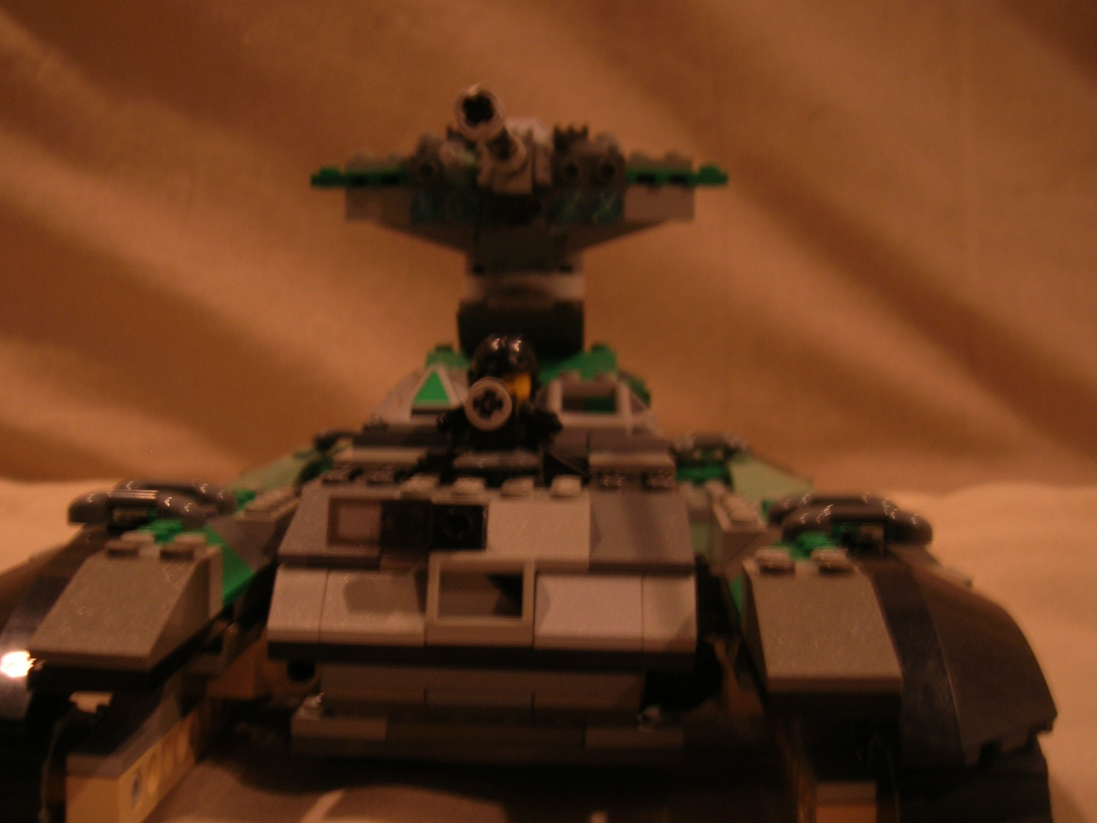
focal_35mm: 42
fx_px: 1331
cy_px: 496
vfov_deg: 34.2
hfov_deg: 44.7
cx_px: 472
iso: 50
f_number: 2.9
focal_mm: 5.7
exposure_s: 1/3.5
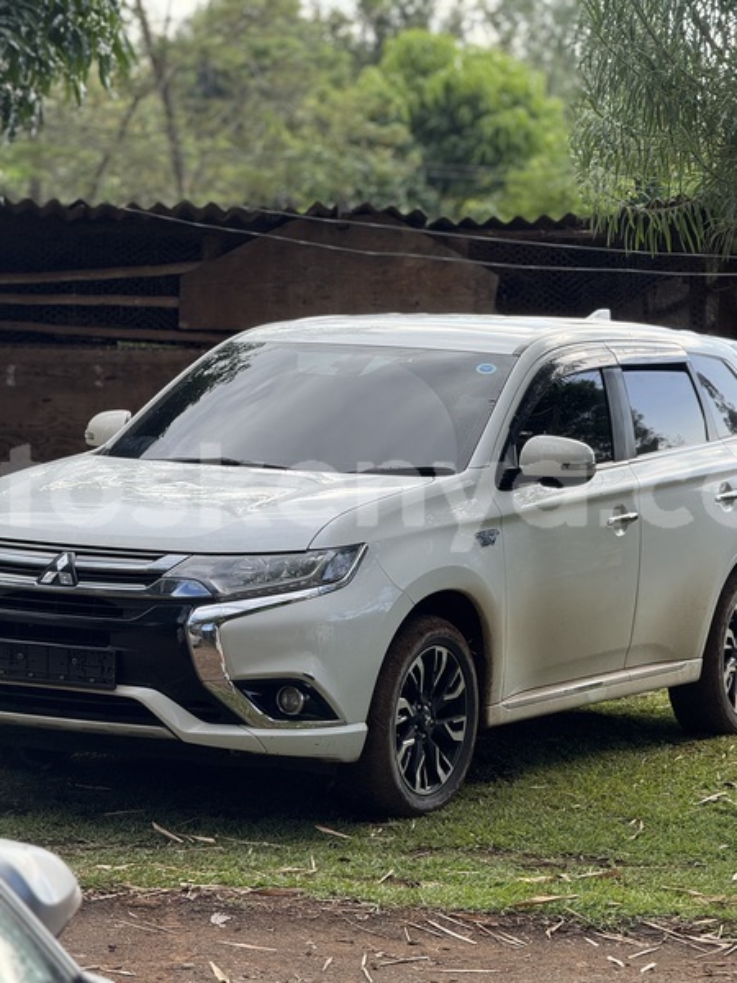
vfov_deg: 16.4
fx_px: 3407
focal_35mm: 120
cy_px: 492
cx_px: 368
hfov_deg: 12.3
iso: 50
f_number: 2.8
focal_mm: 15.66
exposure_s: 1/411
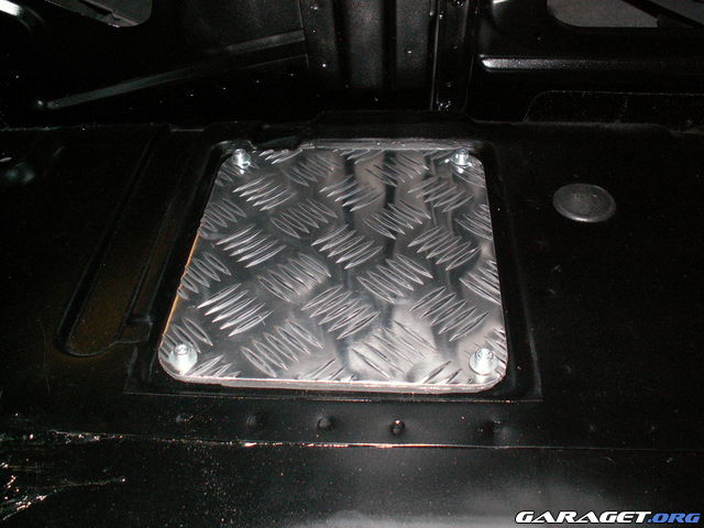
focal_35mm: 35
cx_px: 352
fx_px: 712
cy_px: 264
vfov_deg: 40.7
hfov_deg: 52.6
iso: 160
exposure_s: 1/40
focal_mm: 5.86
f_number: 2.8
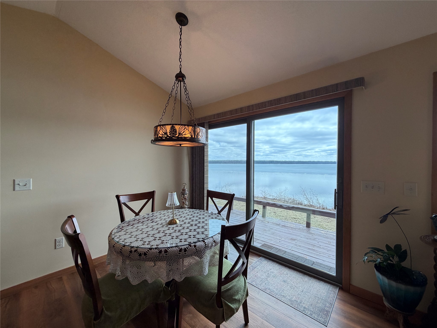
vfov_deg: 85.7
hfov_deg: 102.1
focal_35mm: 14
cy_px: 164
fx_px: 177
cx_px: 218
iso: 64
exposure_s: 1/204
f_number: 2.2
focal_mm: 2.22
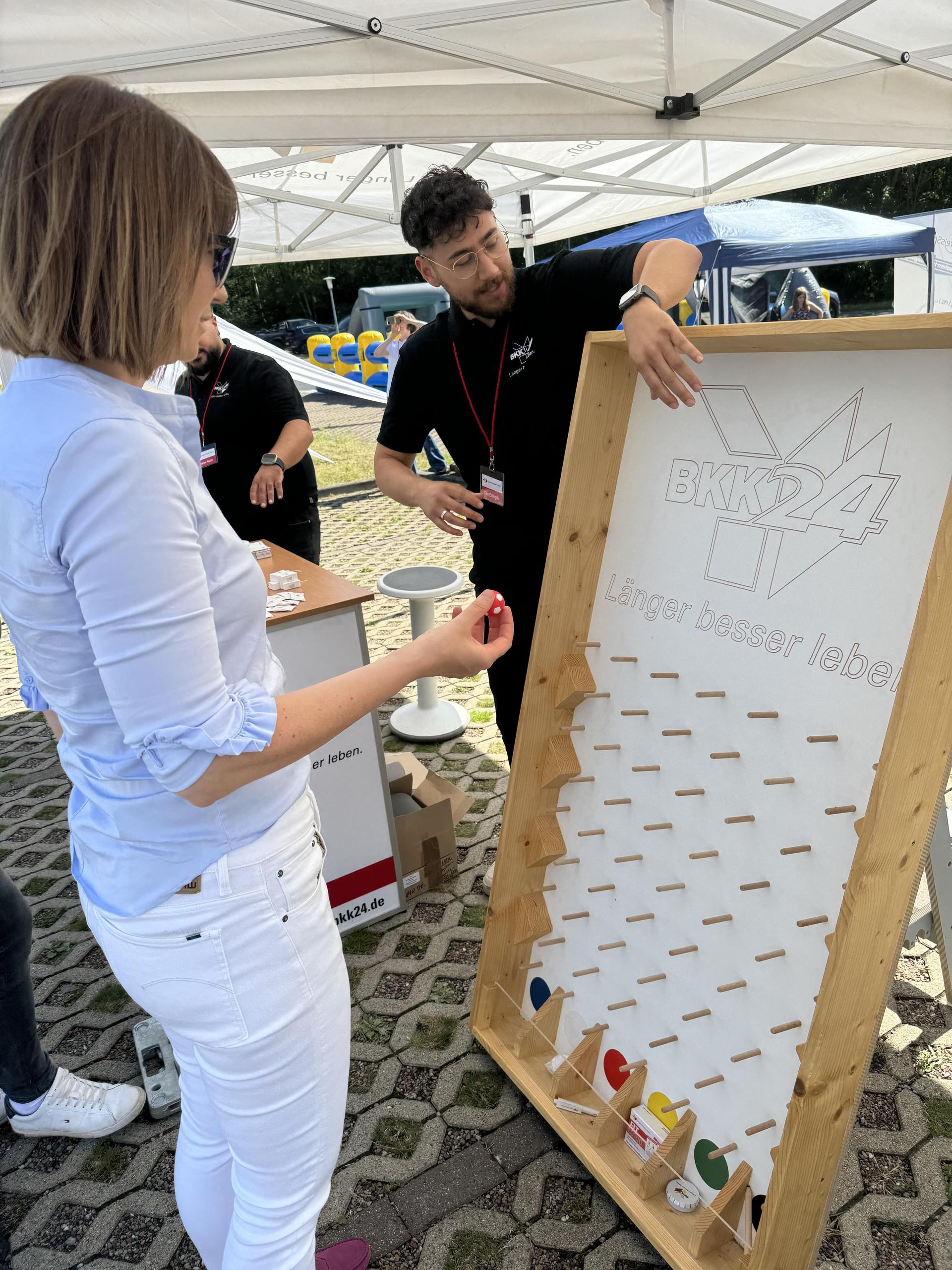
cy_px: 635
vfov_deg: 71.6
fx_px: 880
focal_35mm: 24
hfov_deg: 56.8
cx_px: 476
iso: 80
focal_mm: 6.76
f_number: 1.78
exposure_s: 1/2105
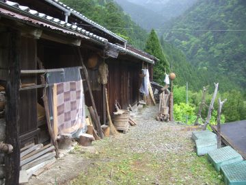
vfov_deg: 37.7
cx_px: 123
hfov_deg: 49.0
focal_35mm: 38
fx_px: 270
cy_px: 92
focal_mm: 6.2
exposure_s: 1/160
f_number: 2.7
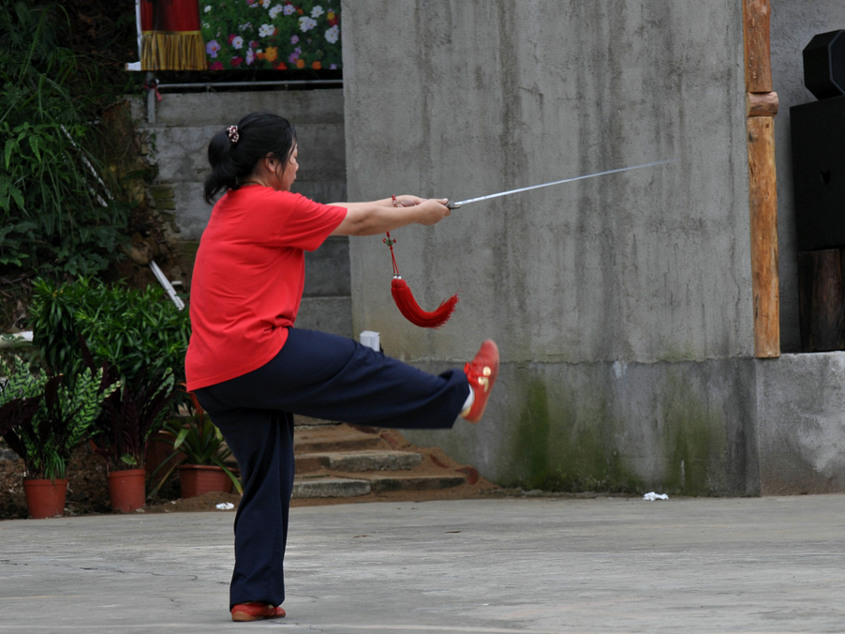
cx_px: 371
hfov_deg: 8.6
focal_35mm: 229
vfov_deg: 6.5
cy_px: 317
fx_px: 5589
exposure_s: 1/80
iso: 200
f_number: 5.6
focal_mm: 140
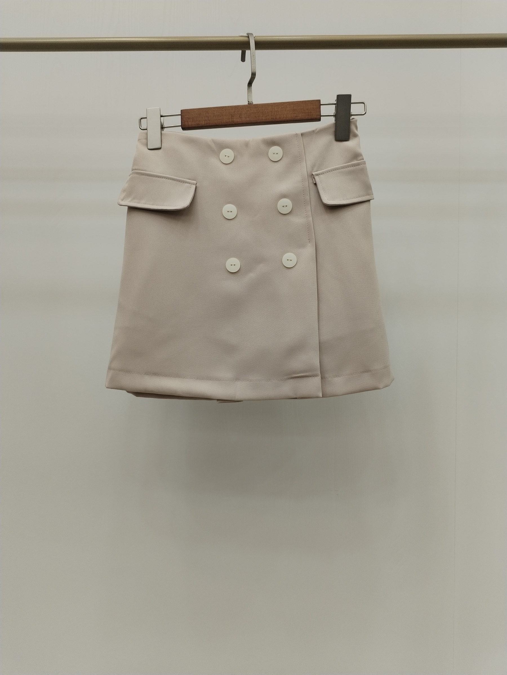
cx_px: 254
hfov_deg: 48.2
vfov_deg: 61.7
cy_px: 338
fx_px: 566
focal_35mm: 29
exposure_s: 1/120
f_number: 1.8
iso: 162
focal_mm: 4.75
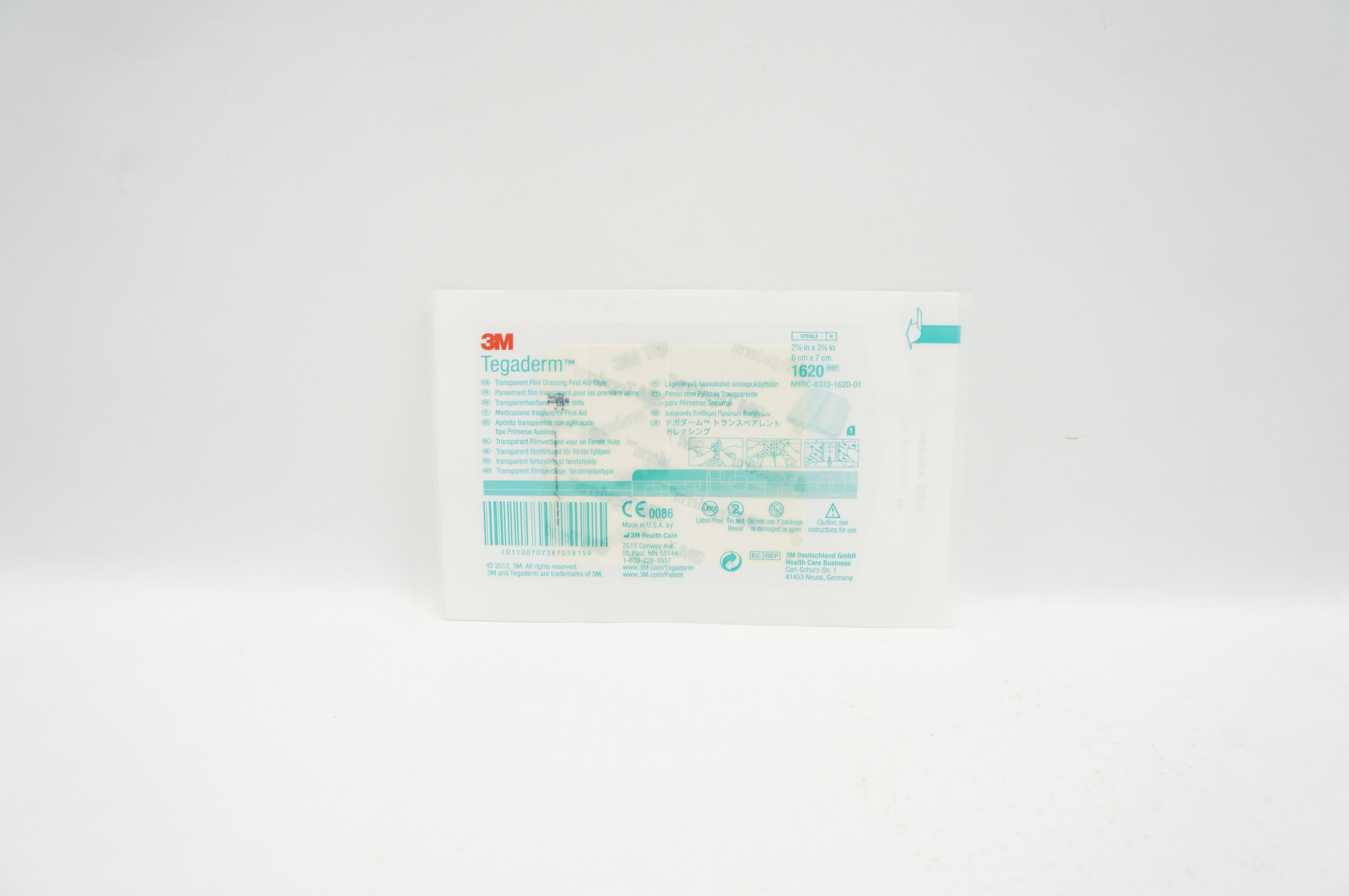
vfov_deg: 47.8
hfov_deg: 67.4
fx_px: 1011
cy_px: 448
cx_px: 674
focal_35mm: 27
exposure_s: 1/20
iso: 200
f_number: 8
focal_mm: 18
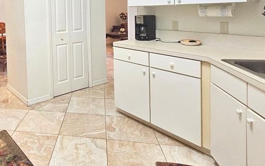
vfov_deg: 41.9
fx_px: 195
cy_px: 14
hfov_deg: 62.6
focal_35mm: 27
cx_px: 53
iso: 320
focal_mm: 2.2
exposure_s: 1/60.2
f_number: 2.2
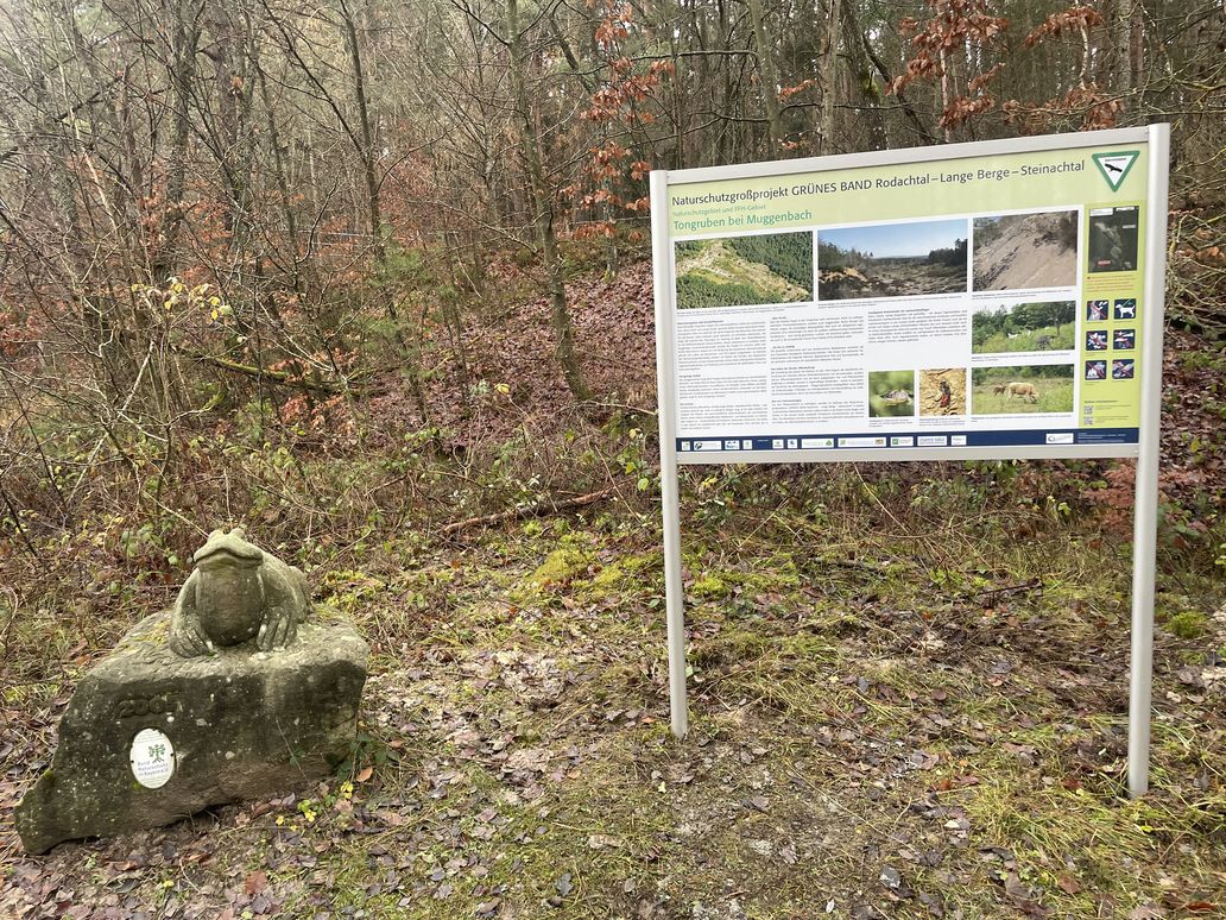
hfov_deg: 67.3
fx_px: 921
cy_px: 460
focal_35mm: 26
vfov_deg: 53.1
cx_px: 613
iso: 100
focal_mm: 4.2
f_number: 1.6
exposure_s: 1/121
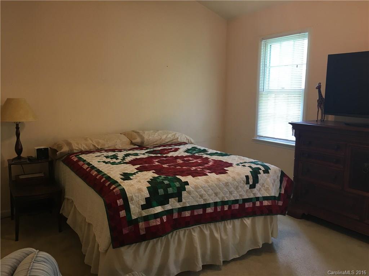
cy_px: 138
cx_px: 184
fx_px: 309
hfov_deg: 61.7
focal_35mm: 29
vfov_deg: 48.2
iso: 80
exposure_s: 1/30
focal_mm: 4.15
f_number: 2.2
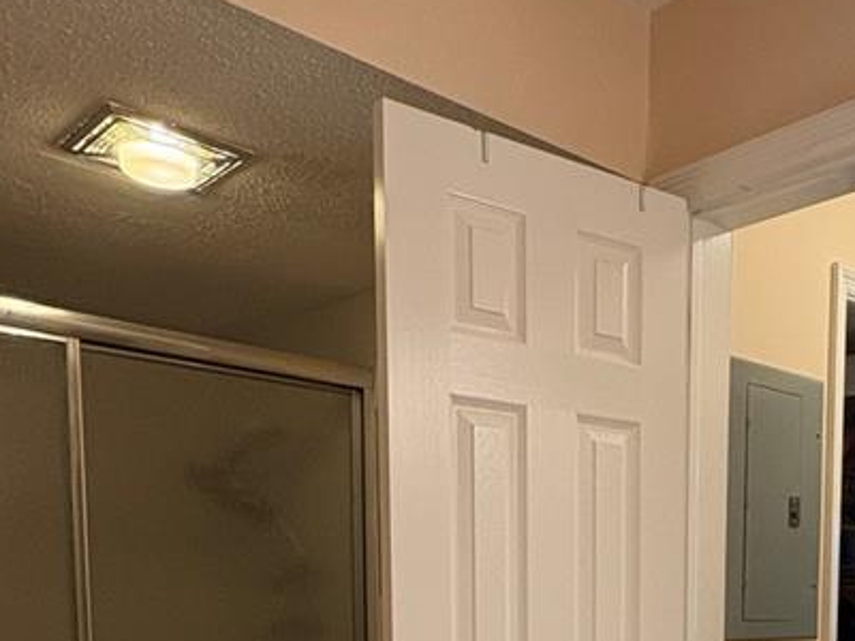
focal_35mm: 42
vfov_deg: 30.6
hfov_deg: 43.5
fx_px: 1037
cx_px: 633
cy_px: 707
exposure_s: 1/120
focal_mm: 2.22
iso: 200
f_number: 2.2
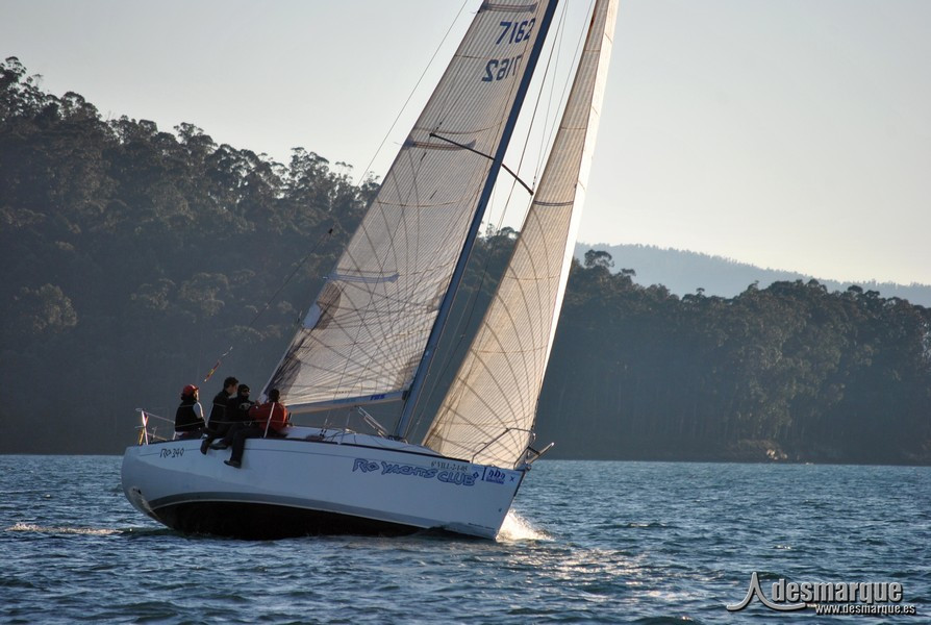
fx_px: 7774
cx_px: 466
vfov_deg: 4.6
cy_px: 312
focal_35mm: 300
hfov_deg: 6.9
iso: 200
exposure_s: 1/800
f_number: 5.6
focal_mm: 200
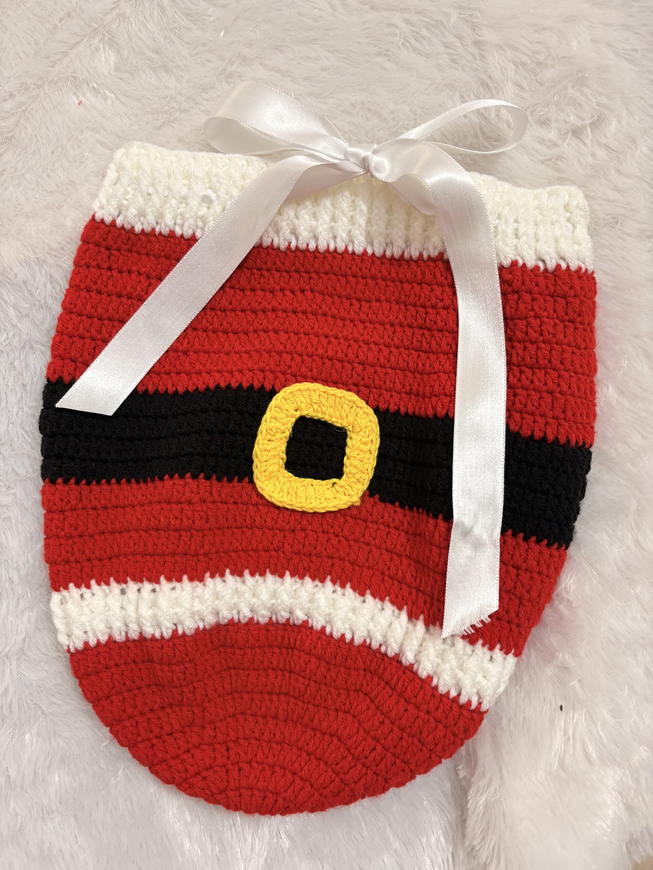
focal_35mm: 26
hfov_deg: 53.1
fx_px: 654
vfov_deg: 67.3
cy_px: 435
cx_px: 326
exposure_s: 1/50
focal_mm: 5.96
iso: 125
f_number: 1.6
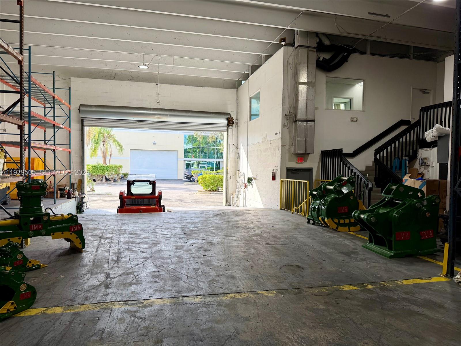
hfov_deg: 71.6
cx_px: 230
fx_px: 320
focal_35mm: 24
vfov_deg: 56.8
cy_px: 173
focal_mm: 6.76
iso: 80
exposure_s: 1/728
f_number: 1.78
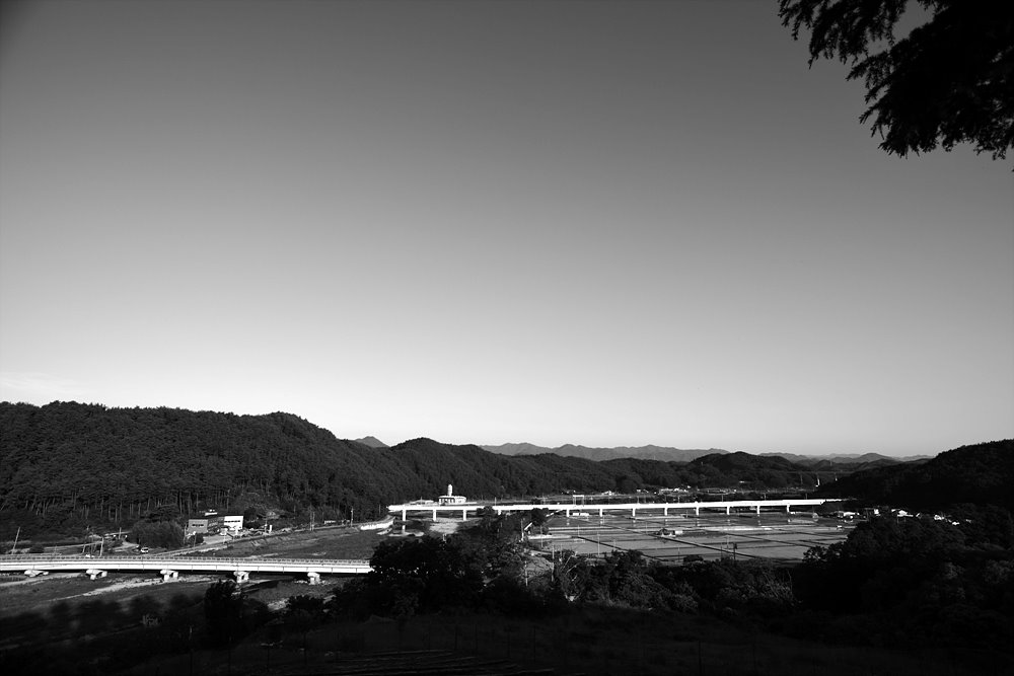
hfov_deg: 84.0
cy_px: 338
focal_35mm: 20
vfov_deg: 61.9
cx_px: 507
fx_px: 563
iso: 100
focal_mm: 20
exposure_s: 1/640
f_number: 5.6
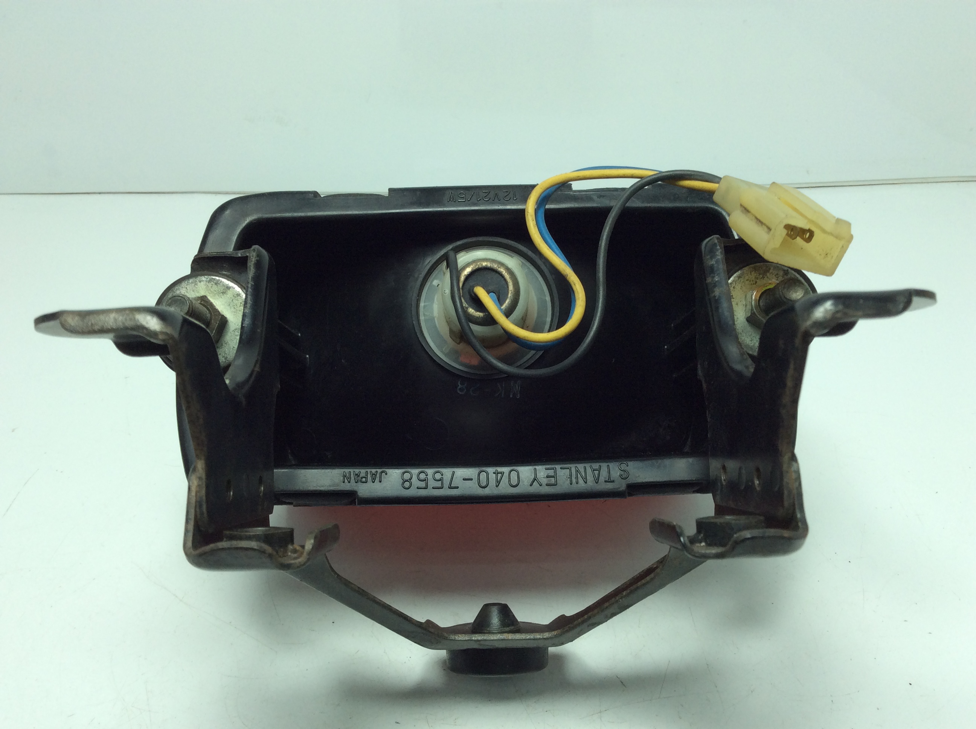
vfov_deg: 44.1
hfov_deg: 56.9
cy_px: 364
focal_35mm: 32
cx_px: 488
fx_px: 901
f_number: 2.4
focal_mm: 3.3
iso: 32
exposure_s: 1/278
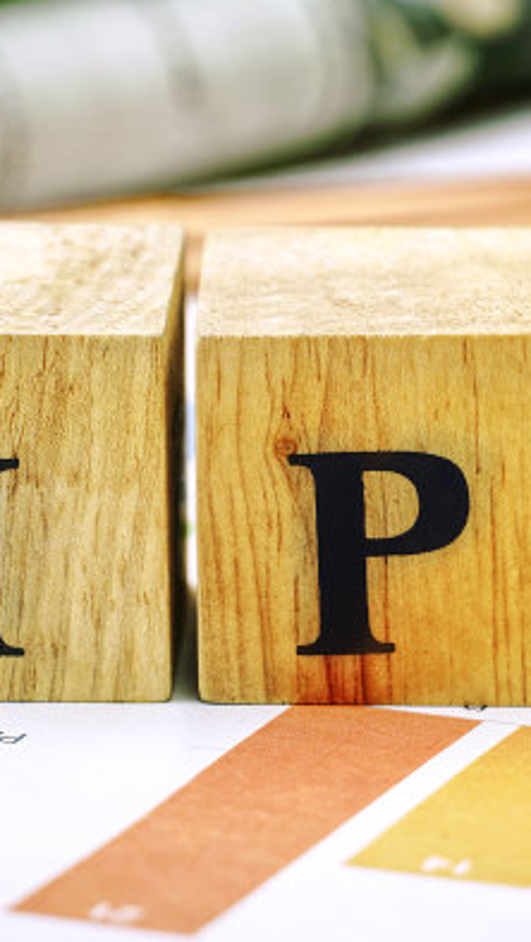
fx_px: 8120
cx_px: 378
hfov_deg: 3.7
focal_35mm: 325
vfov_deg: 6.6
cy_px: 479
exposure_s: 1/60
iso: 100
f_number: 5.6
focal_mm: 133
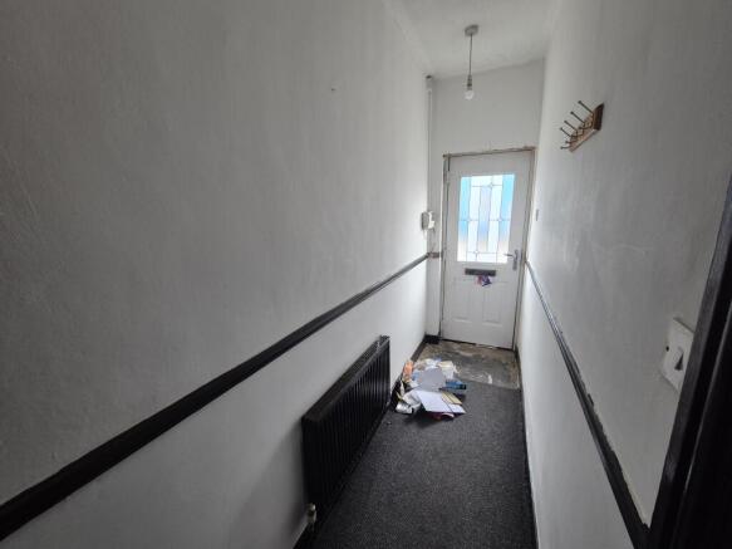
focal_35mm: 13
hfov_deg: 106.2
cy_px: 274
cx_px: 366
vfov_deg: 89.9
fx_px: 275
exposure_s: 1/50
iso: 200
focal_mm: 2.2
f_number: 2.2
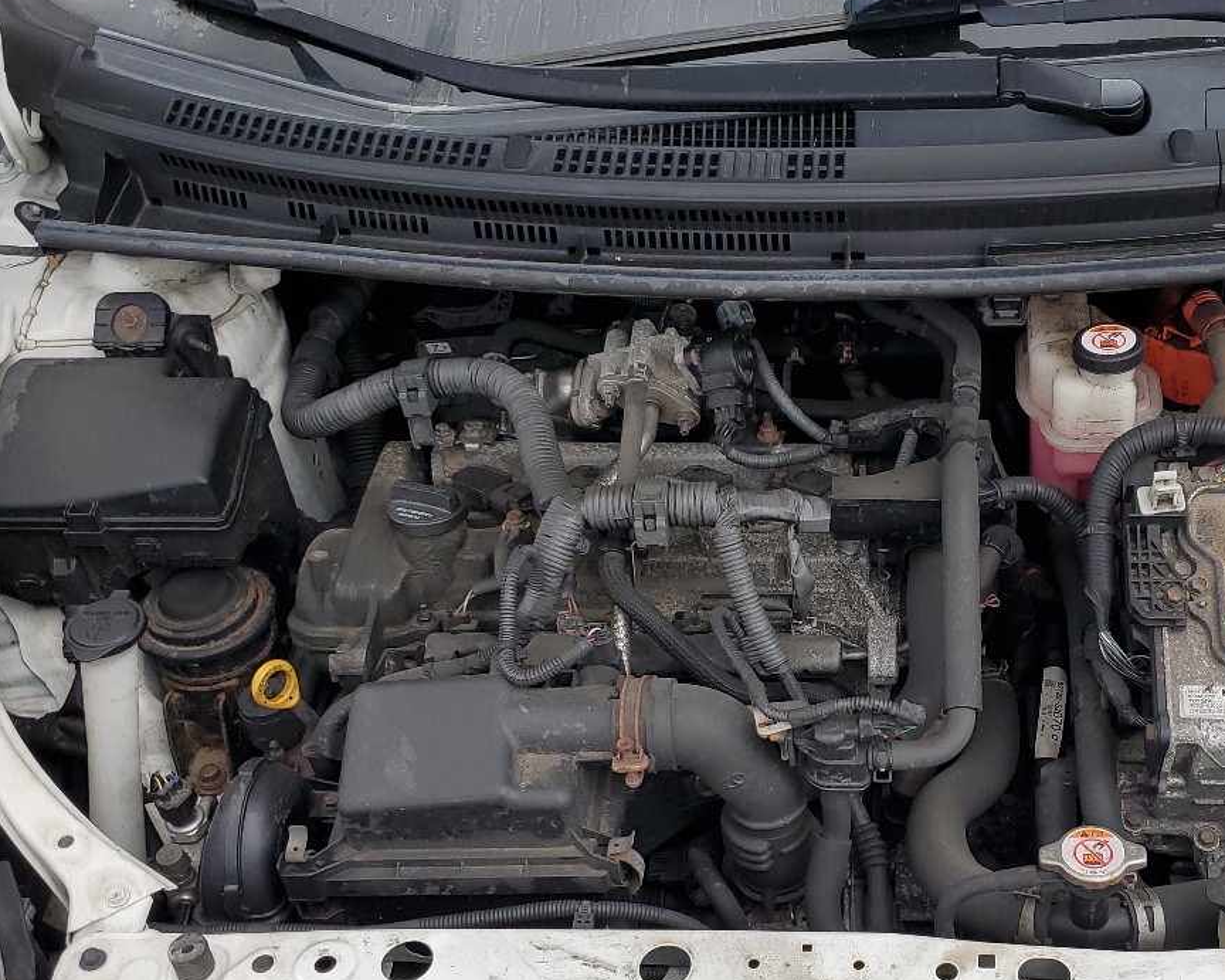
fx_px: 1704
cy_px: 624
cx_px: 882
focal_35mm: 47
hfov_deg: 38.8
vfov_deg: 31.9
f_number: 1.5
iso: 50
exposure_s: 1/370
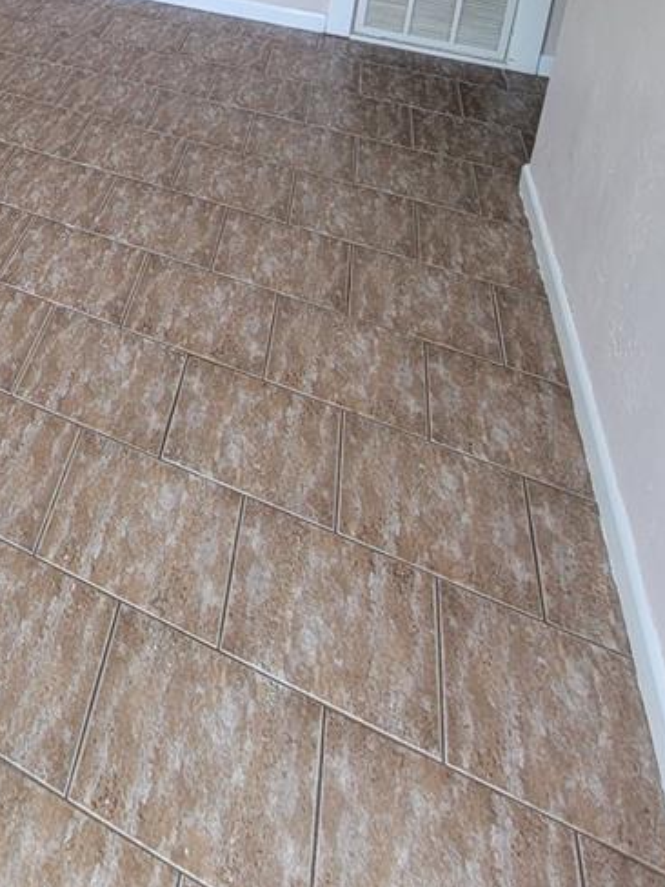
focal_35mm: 32
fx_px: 820
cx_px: -129
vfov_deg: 43.0
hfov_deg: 35.1
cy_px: -109
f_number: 2.2
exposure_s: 1/60
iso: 100
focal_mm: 2.2
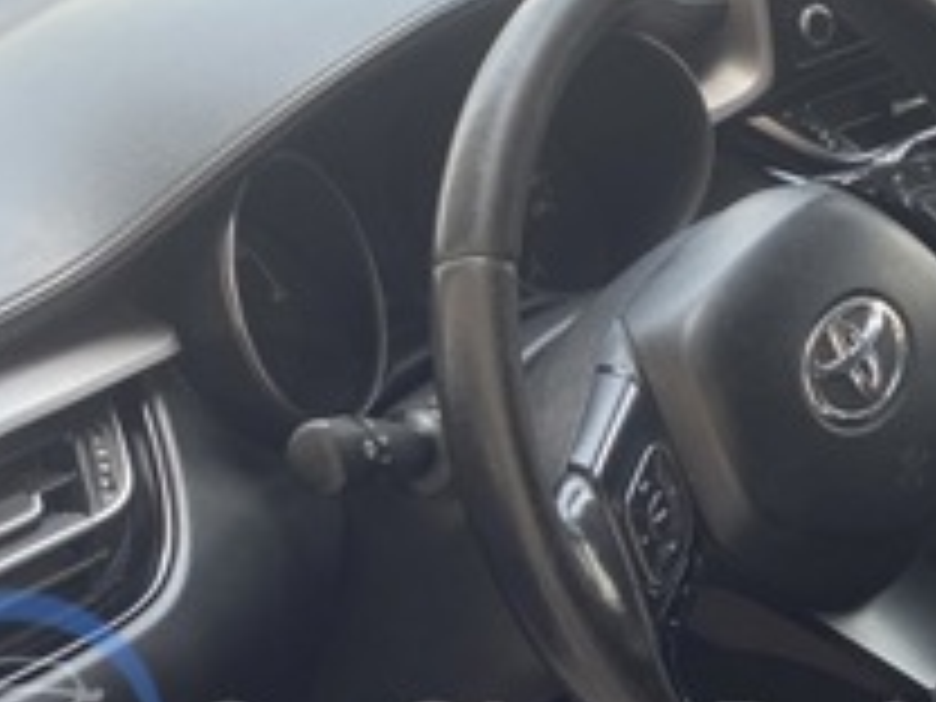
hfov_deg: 25.9
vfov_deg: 18.9
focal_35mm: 75
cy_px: 756
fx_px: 2028
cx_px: 616
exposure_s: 1/268
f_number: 1.8
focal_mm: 4.25
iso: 32
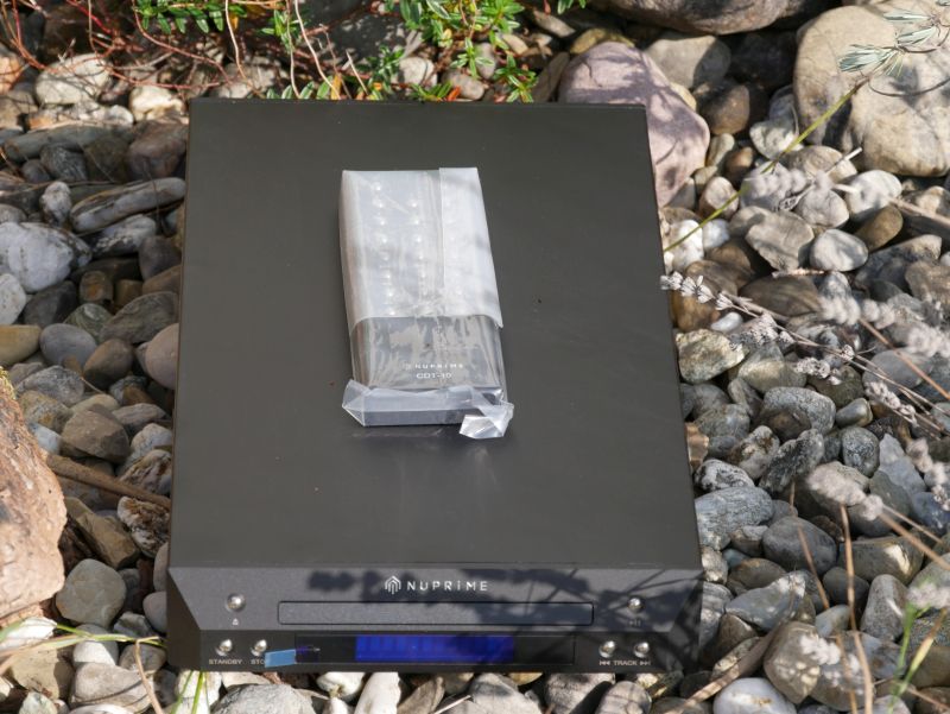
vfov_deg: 10.8
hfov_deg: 14.3
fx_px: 3790
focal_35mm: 138
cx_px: 475
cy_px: 357
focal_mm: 69
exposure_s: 1/320
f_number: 6.3
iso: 200
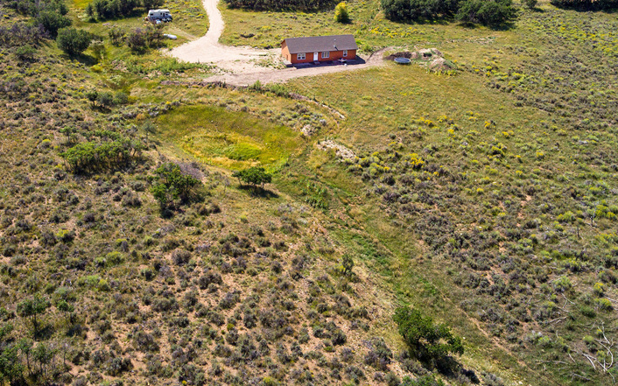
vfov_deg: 36.4
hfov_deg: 56.7
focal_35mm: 34
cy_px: 100
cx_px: 321
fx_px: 573
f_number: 2.8
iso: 150
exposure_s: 1/3800
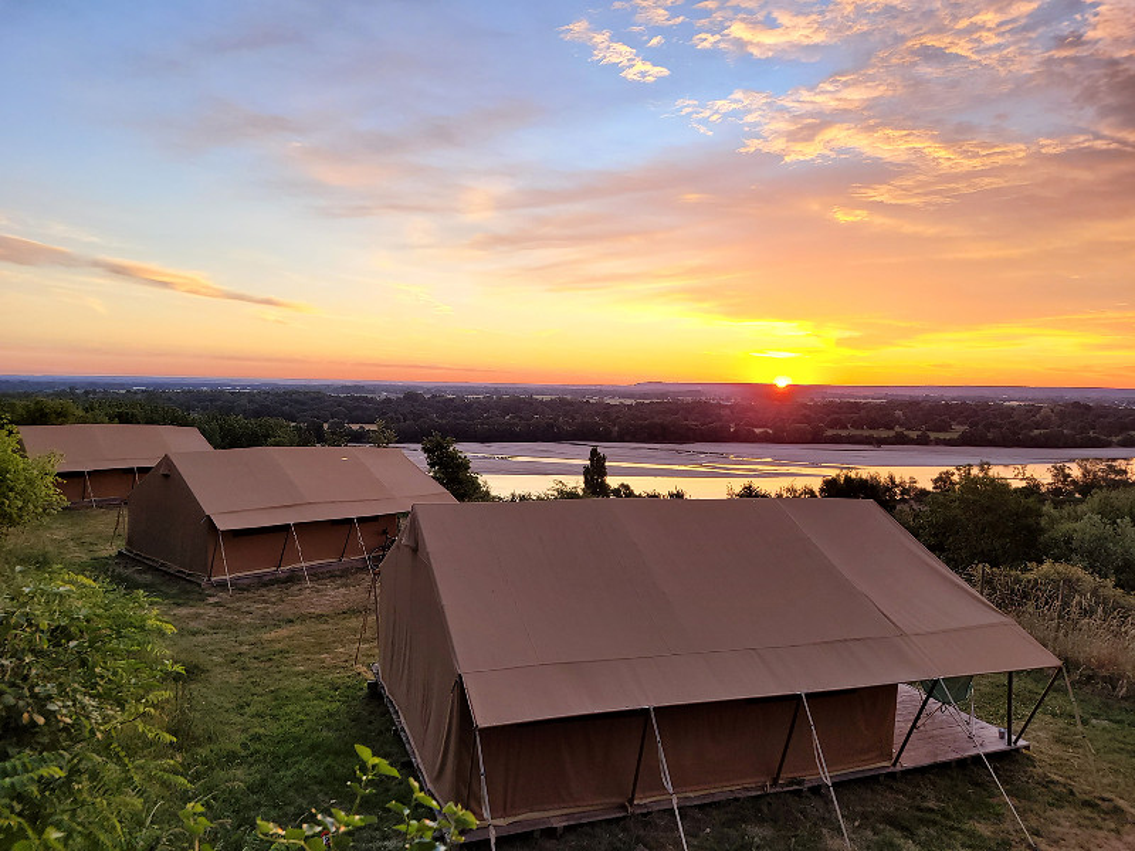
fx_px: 852
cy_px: 426
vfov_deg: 53.1
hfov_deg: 67.3
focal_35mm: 26
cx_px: 568
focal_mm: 5.4
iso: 40
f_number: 1.8
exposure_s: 1/167
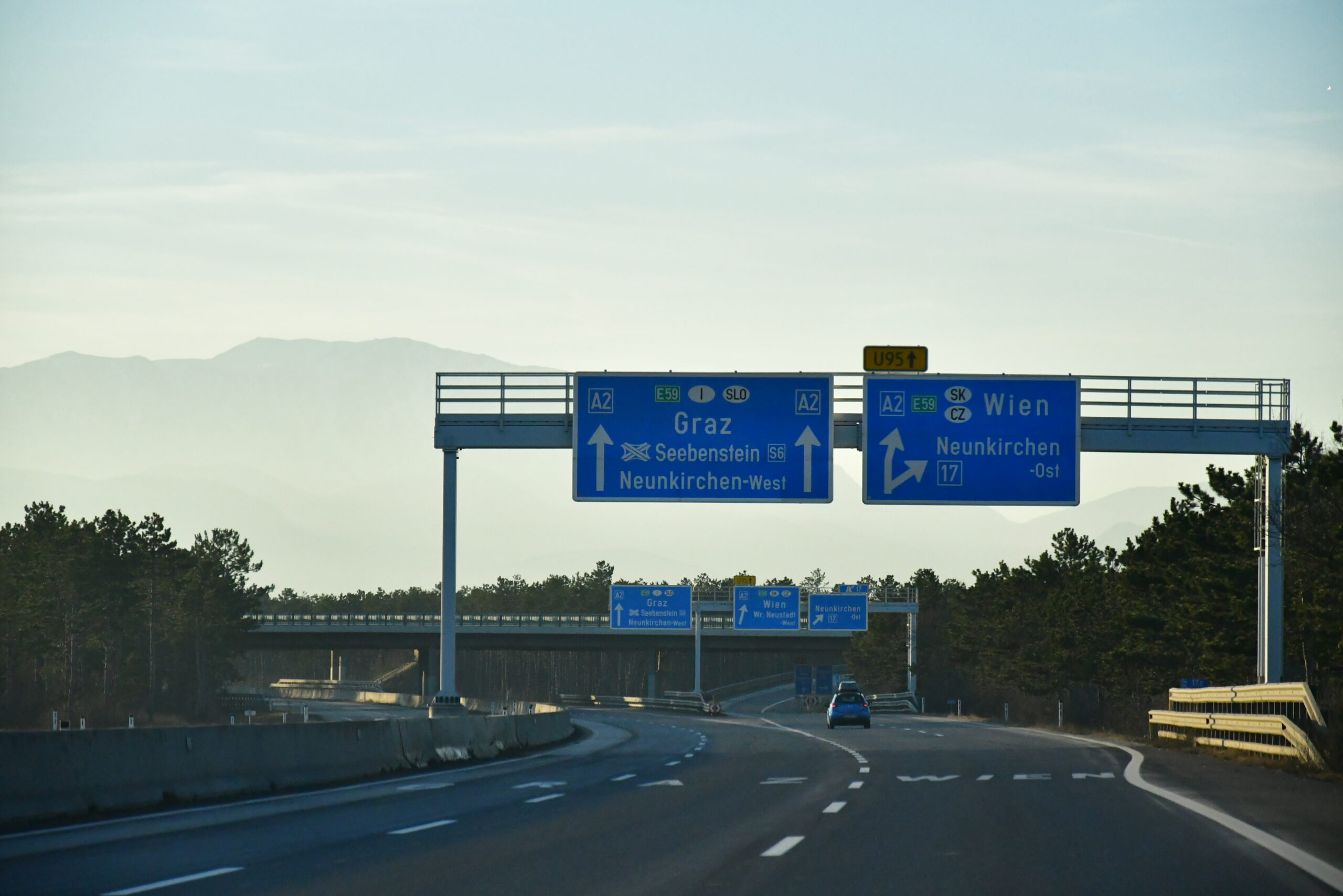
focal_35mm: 157
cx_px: 672
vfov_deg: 8.7
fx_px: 5857
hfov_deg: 13.1
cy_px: 448
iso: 4000
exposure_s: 1/8000
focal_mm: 105
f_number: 5.6
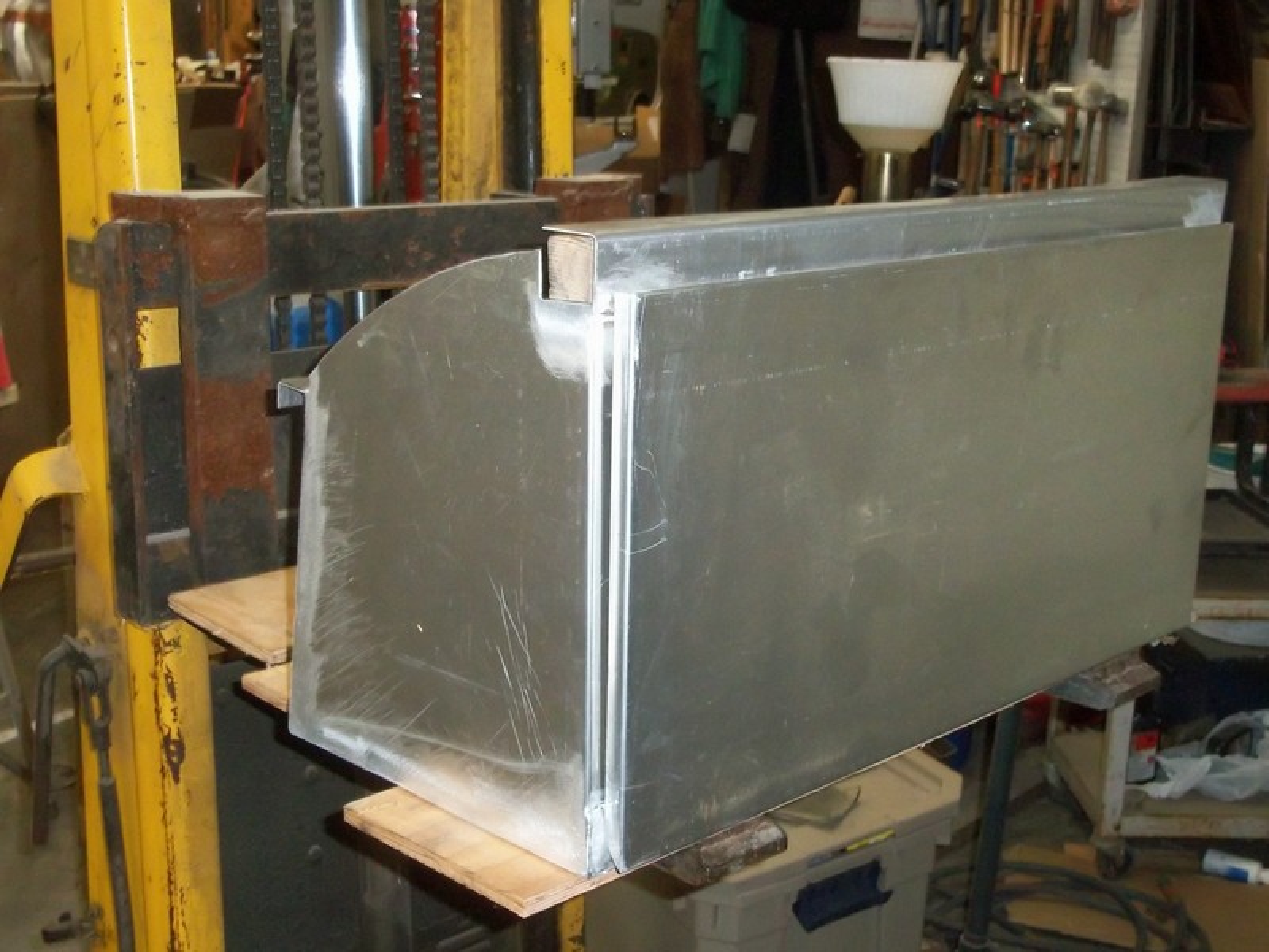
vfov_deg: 39.7
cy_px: 476
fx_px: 1320
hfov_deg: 51.4
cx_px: 634
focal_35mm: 36
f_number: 3.1
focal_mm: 6.5
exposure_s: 1/30
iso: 320
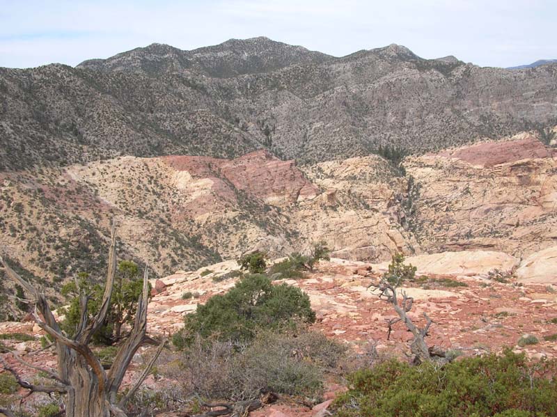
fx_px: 563
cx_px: 278
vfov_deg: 40.7
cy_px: 208
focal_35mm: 35
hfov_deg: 52.7
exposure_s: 1/263
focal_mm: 5.8
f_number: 5.6
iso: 50
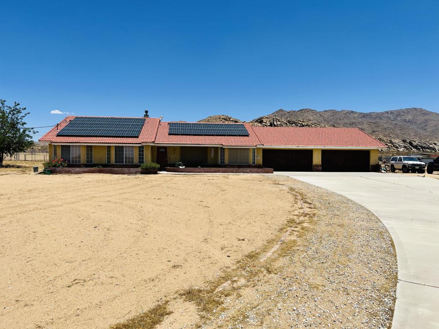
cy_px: 164
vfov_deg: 53.1
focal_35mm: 26
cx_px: 220
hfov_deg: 67.3
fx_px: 330
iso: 50
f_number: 1.5
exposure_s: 1/7463
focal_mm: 5.7
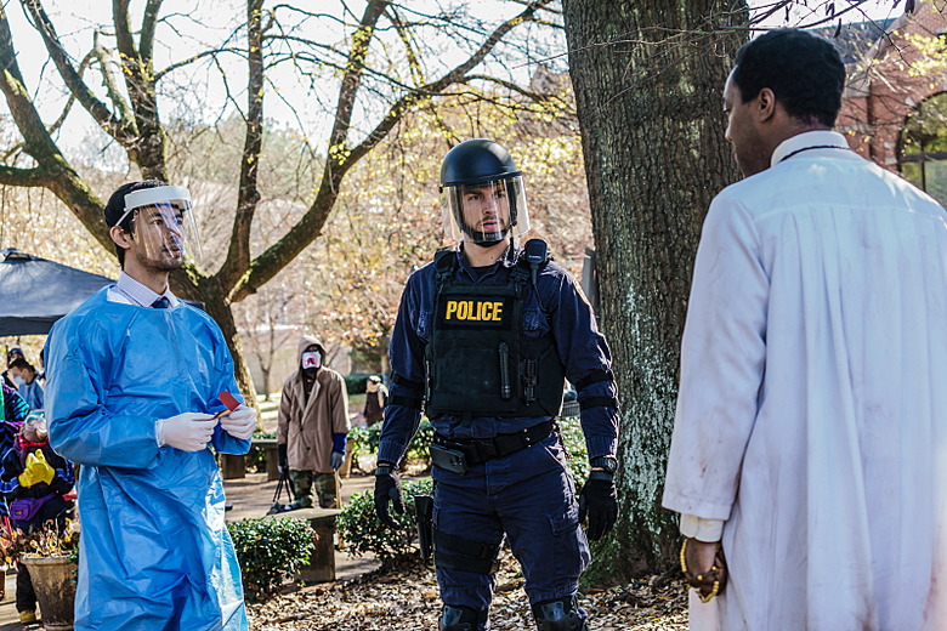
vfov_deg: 19.5
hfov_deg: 28.8
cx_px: 474
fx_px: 1841
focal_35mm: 70
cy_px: 316
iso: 1000
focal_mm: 70
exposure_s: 1/200
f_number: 5.6
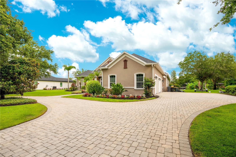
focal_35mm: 16
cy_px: 78
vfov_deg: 73.7
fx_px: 105
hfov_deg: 96.7
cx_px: 118
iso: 100
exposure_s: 1/200
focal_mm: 16
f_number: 6.3
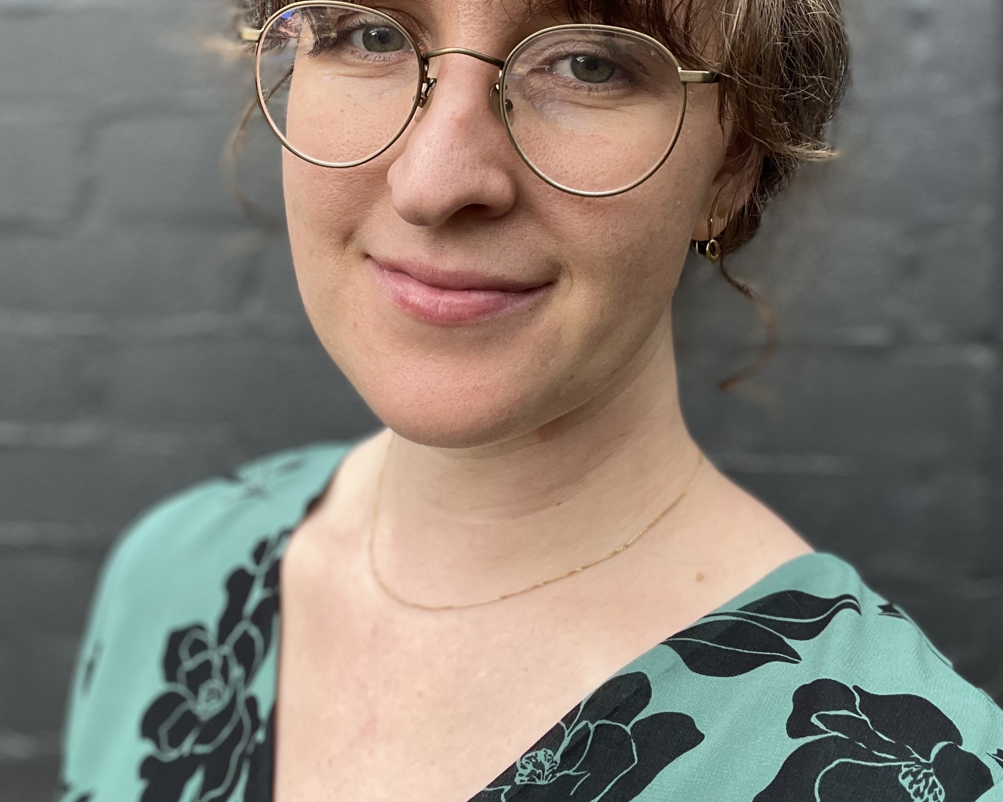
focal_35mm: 40
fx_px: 1187
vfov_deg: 36.5
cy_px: 206
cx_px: 496
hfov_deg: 45.8
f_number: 2.2
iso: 80
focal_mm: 2.71
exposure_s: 1/121
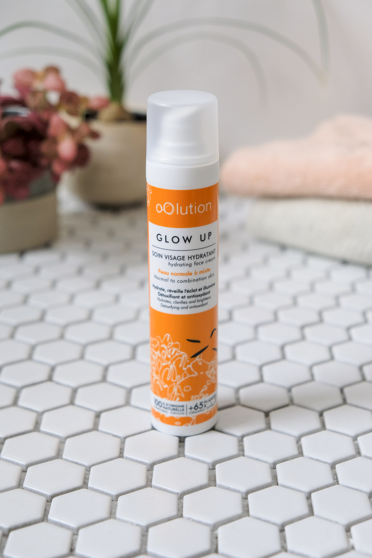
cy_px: 279
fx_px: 945
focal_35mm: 61
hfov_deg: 22.3
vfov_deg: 32.9
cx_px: 186
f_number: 4
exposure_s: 1/55
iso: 800
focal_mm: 40.7
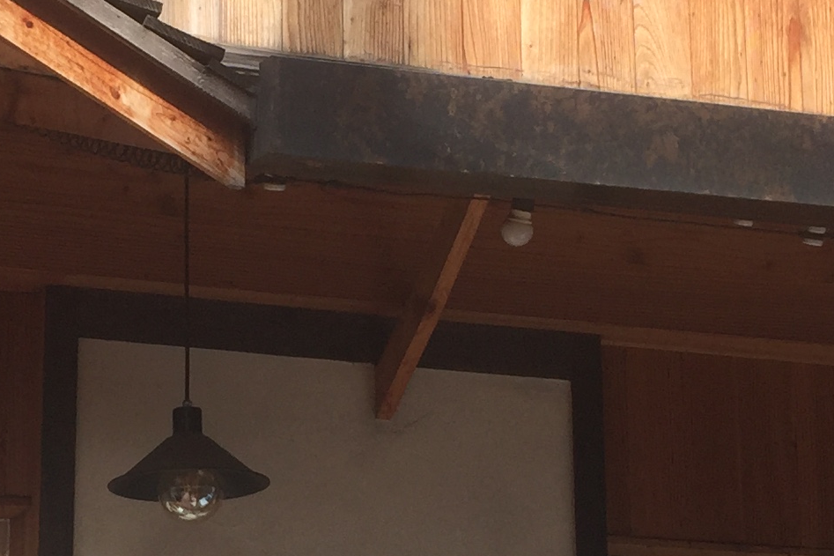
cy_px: 428
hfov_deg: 19.5
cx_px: 235
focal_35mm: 104
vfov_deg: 13.1
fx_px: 2409
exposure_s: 1/1099
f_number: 2.2
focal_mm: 4.15
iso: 32
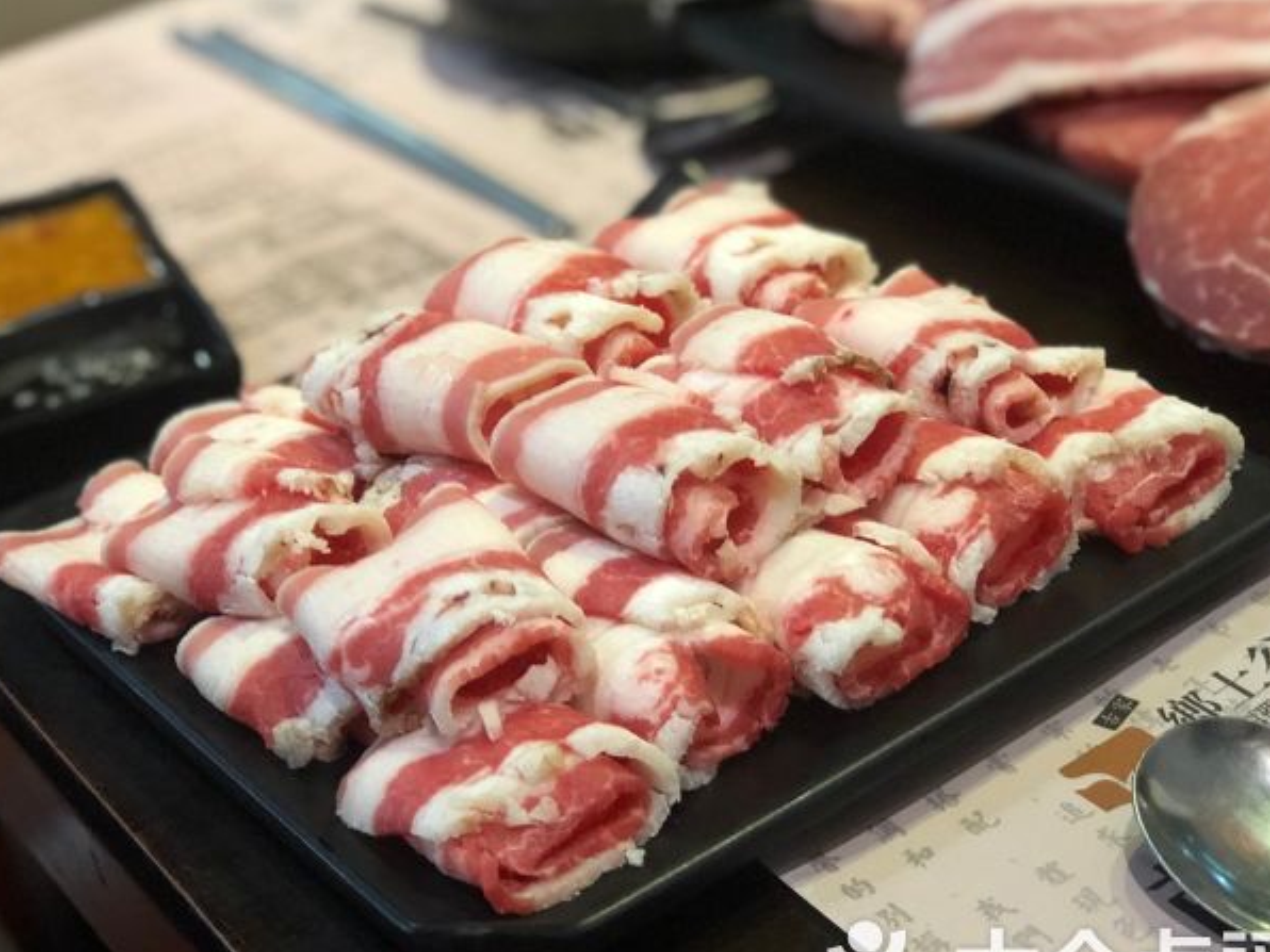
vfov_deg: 21.9
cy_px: 523
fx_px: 2458
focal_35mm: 67
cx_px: 616
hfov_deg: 29.0
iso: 400
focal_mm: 6.6
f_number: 2.8
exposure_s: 1/50
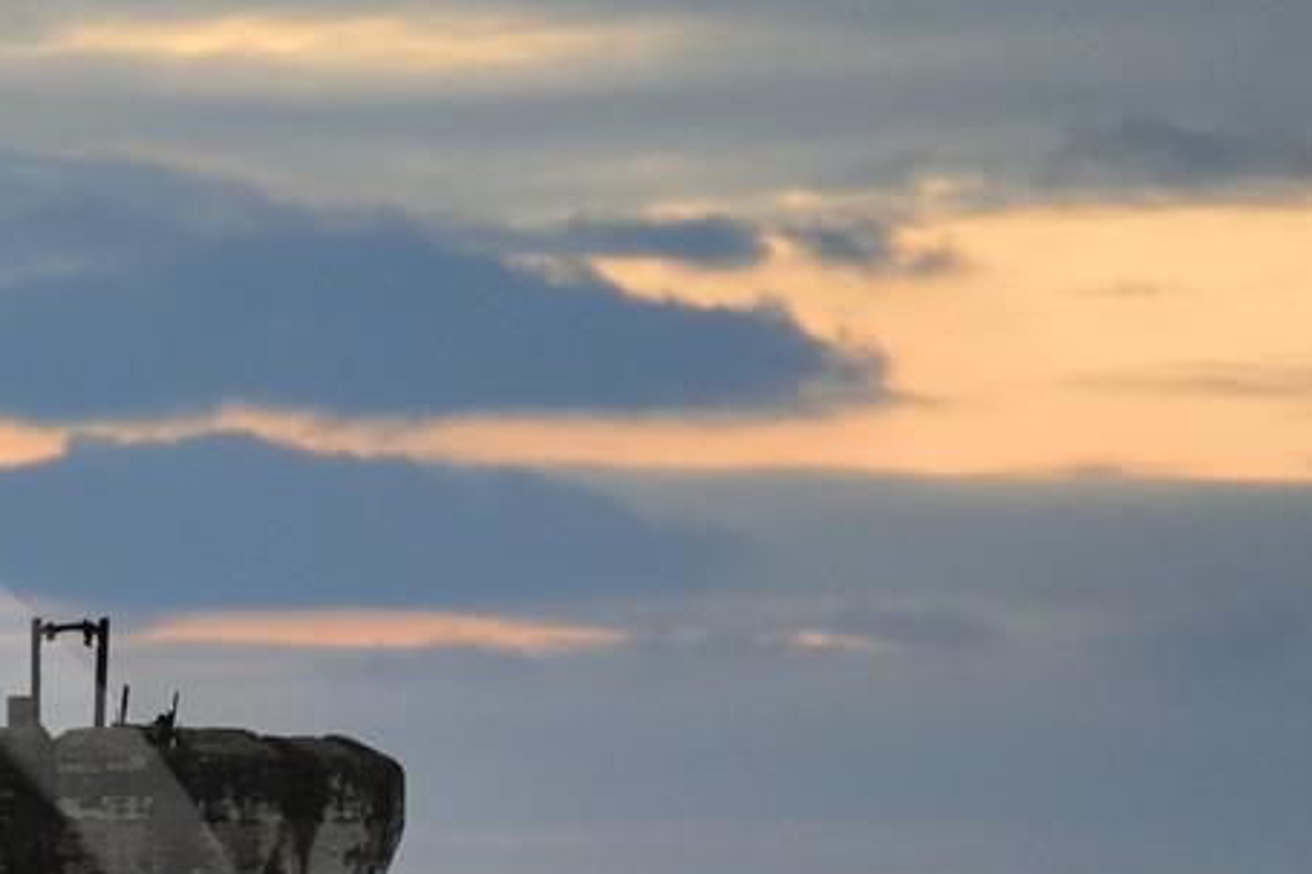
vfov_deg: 2.0
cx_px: -793
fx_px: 25610
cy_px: 1477
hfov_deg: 2.9
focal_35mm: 703
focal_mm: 200
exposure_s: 1/125
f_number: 5
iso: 800
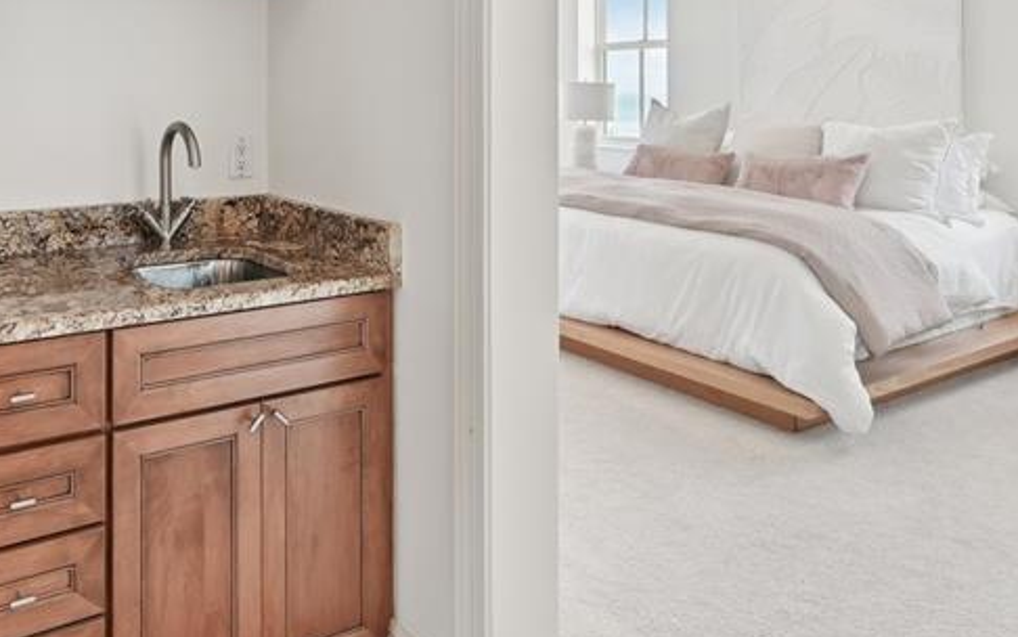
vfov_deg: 39.4
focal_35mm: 30
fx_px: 833
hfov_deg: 61.0
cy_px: 86
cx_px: 318
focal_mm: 14
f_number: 8
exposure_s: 1/40
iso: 400
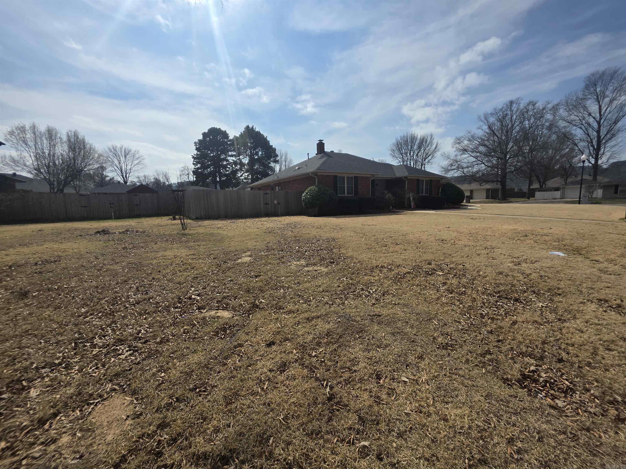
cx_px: 313
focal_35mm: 13
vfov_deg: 89.9
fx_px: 235
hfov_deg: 106.2
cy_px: 234
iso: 40
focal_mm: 2.2
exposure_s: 1/5128
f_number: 1.9
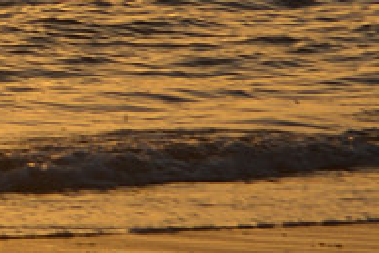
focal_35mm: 931
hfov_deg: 2.2
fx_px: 9808
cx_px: -909
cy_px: -310
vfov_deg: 1.5
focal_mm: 120
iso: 100
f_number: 10
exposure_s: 1/400
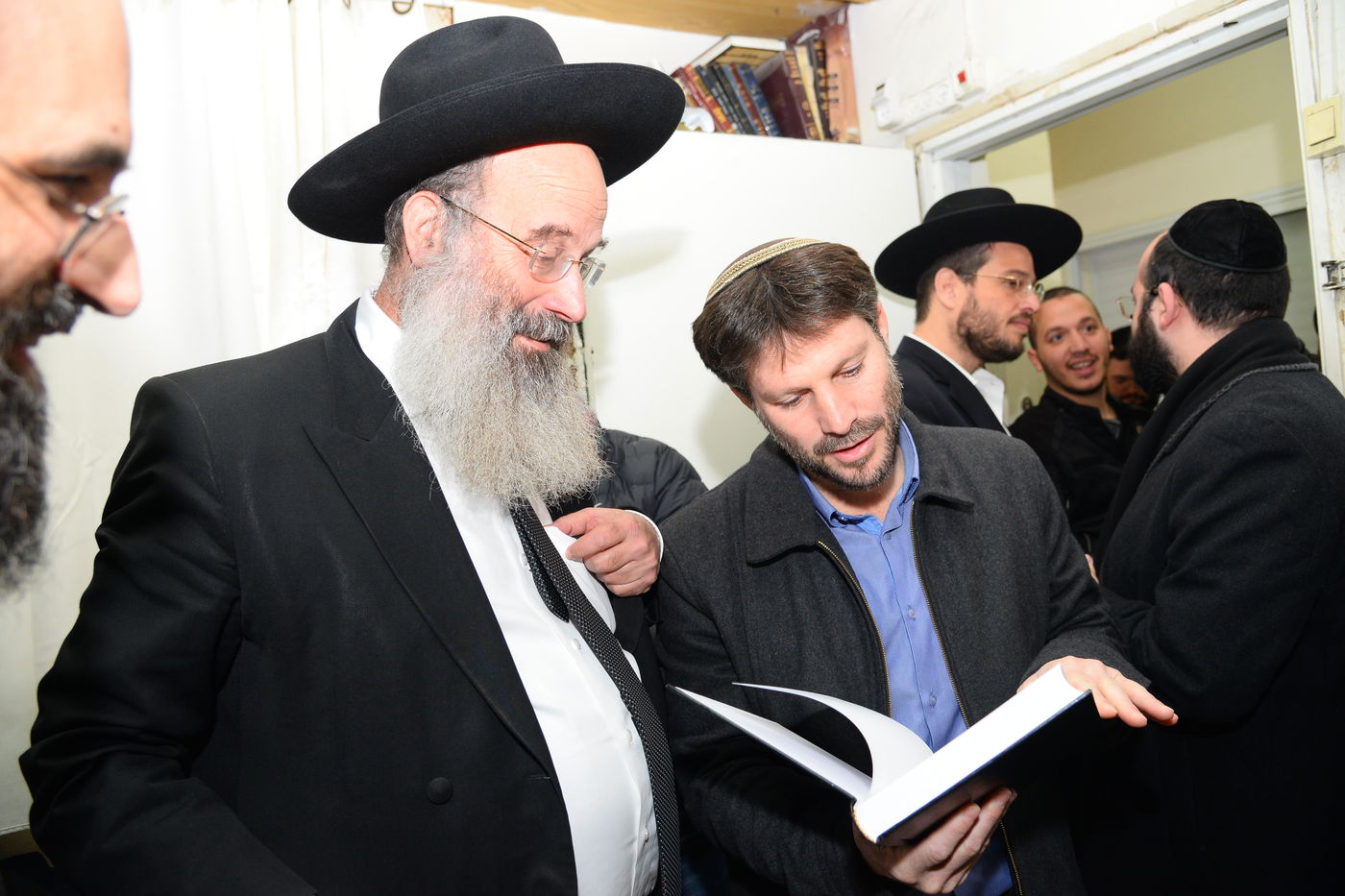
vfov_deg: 53.1
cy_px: 448
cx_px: 672
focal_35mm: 24
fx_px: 896
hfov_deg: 73.8
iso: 1250
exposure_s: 1/125
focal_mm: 24
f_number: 4.5
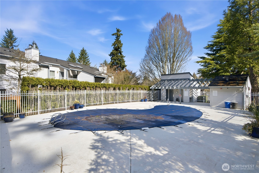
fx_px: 137
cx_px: 130
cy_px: 86
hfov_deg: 86.9
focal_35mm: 19
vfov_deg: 64.5
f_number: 9
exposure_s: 1/100
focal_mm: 19
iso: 400
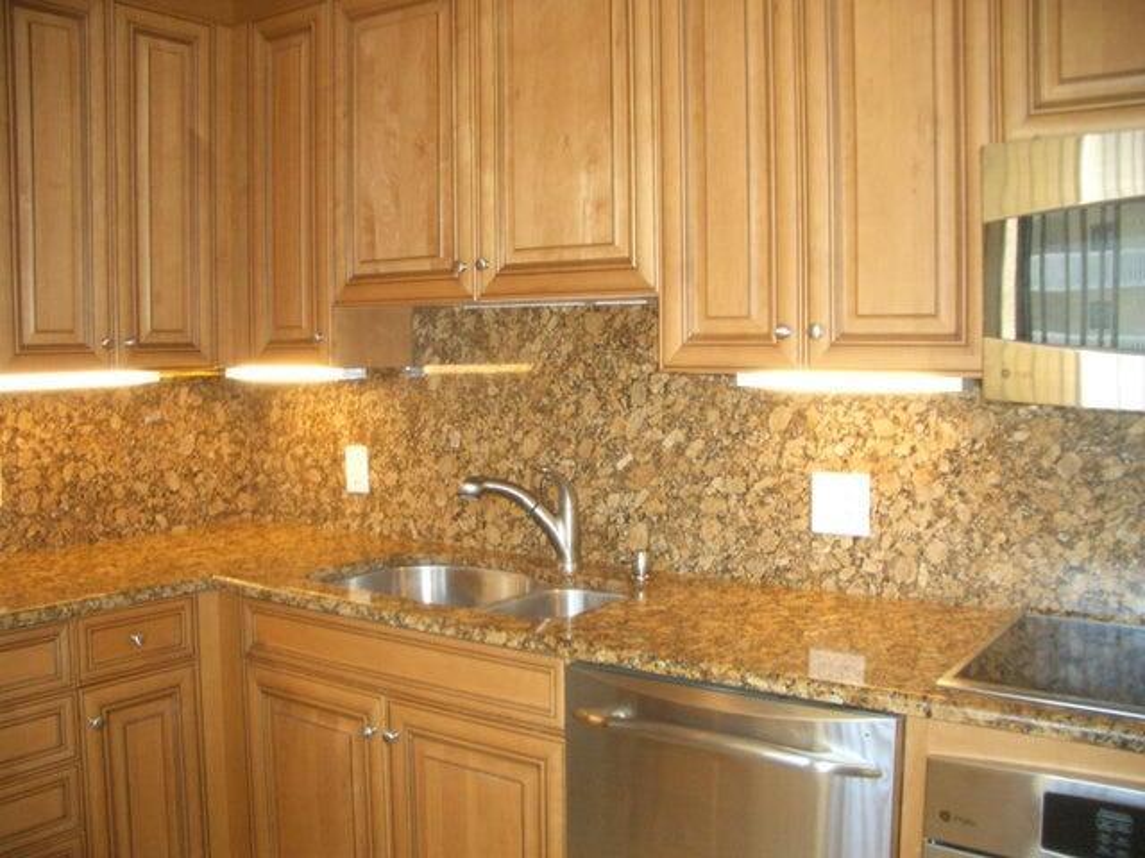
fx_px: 1158
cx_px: 572
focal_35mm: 35
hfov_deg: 52.6
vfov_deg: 40.7
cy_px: 429
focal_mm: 5.8
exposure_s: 1/60
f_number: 2.6
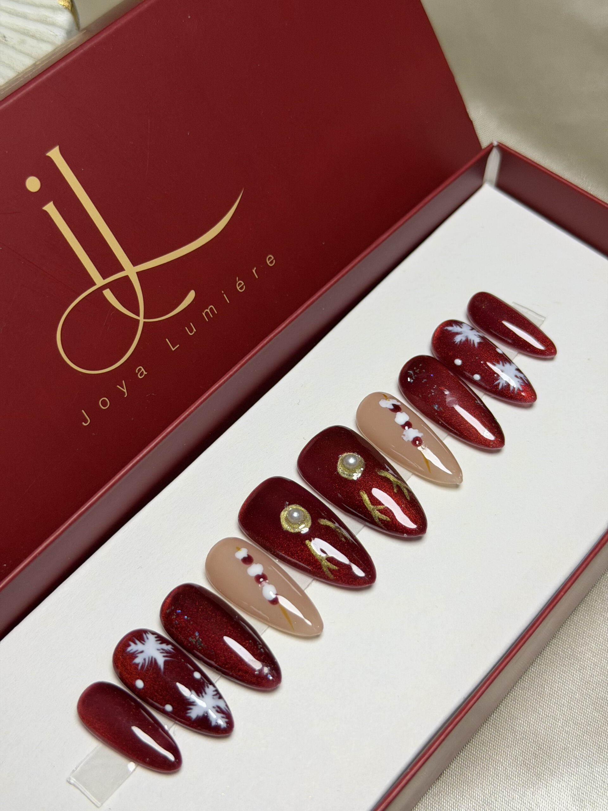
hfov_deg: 30.3
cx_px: 304
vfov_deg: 39.7
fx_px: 1124
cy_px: 406
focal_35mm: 48
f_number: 1.78
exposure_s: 1/87
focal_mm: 6.76
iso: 80
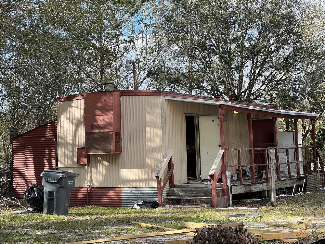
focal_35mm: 77
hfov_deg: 25.3
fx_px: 723
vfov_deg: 19.1
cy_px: 122
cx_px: 162
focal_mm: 9
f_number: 2.8
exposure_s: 1/180
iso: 32
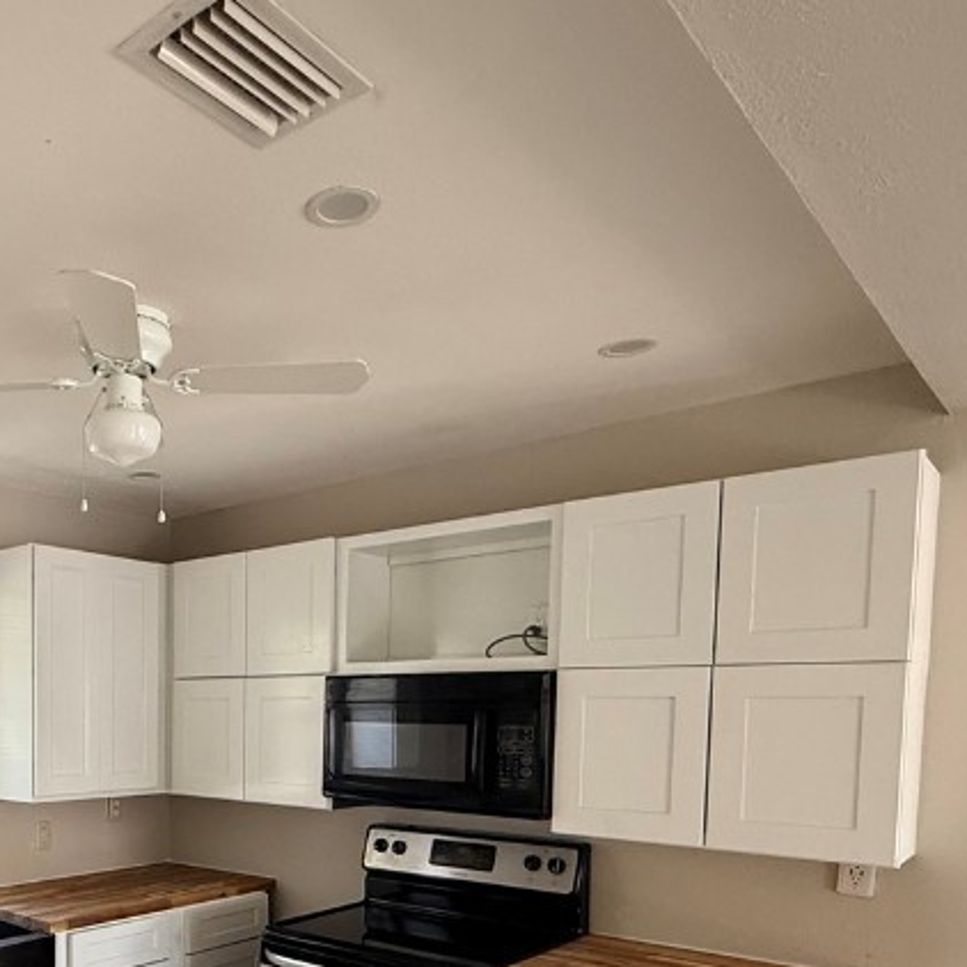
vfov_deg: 51.0
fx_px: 948
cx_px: 156
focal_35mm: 30
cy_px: 763
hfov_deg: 49.9
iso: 250
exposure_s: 1/99
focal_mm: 2.22
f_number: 2.2
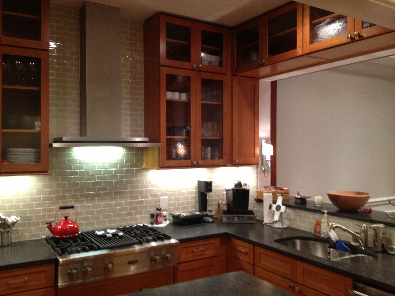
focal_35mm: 35
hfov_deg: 52.6
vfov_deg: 40.7
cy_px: 148
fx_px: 399
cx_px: 198
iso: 125
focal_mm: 4.28
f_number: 2.4
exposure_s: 1/20
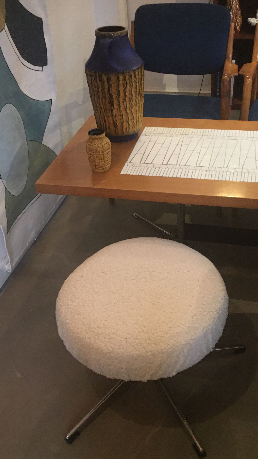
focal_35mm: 37
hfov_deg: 31.8
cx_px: 165
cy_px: 210
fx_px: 450
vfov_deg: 53.9
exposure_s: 1/10
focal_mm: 4.15
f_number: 2.2
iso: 80
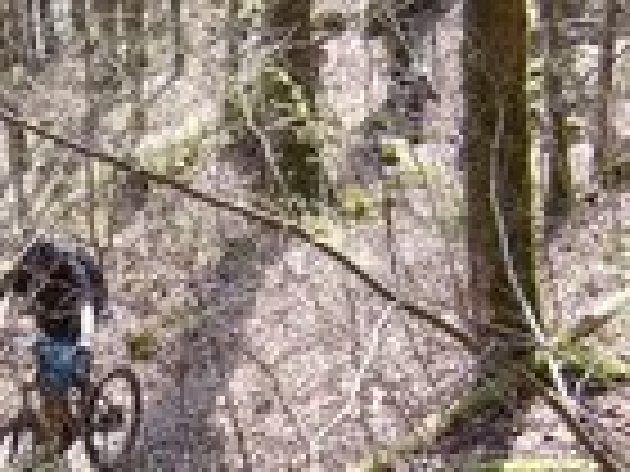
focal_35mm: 100
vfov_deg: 14.8
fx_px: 1820
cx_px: 130
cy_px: 288
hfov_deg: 19.4
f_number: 2.8
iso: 80
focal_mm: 5.8
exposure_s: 1/125
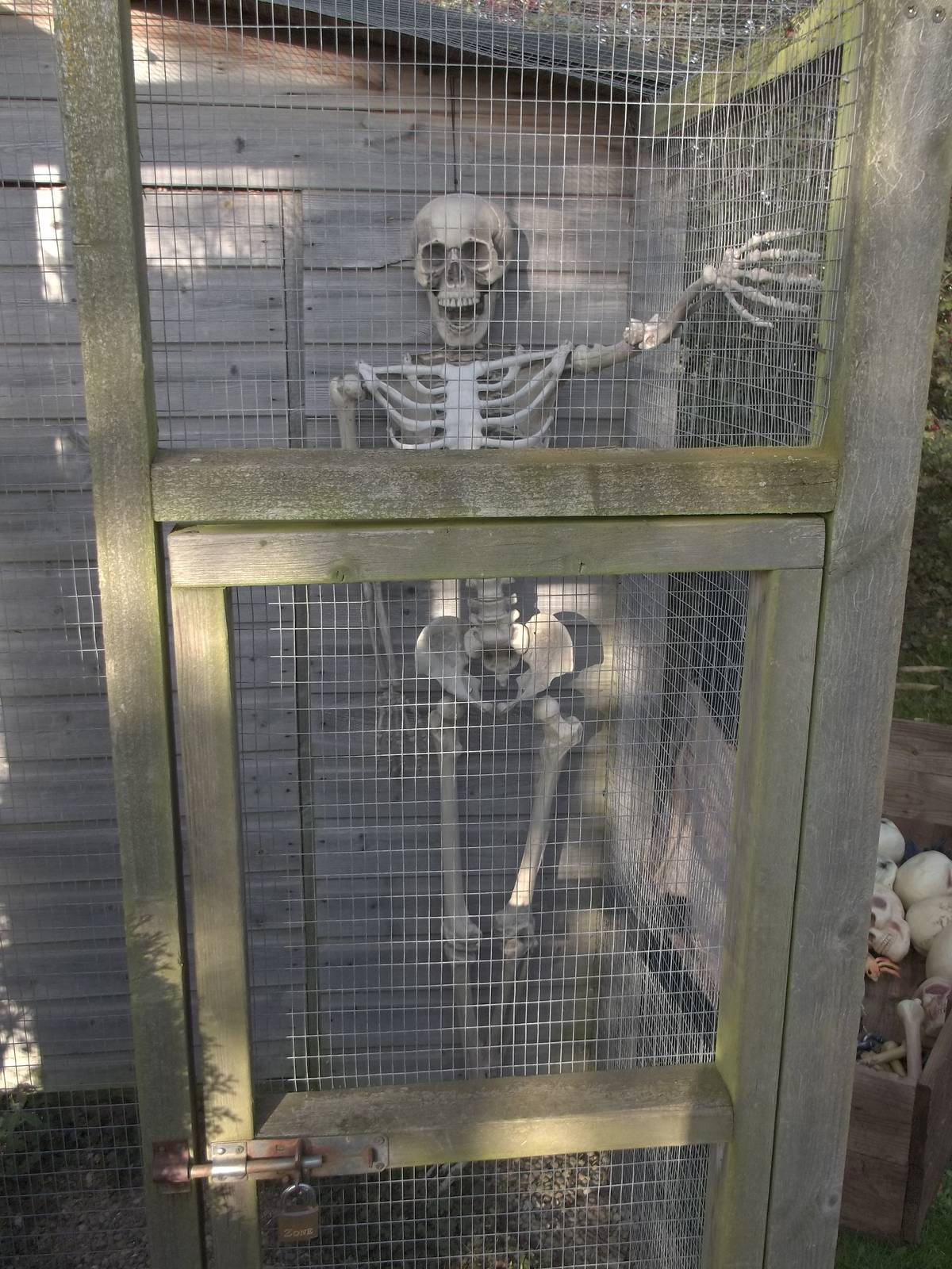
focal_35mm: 33
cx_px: 476
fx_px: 1210
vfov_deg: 55.4
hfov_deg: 42.9
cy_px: 634
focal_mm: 5.9
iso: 80
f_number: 3.3
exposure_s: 1/160
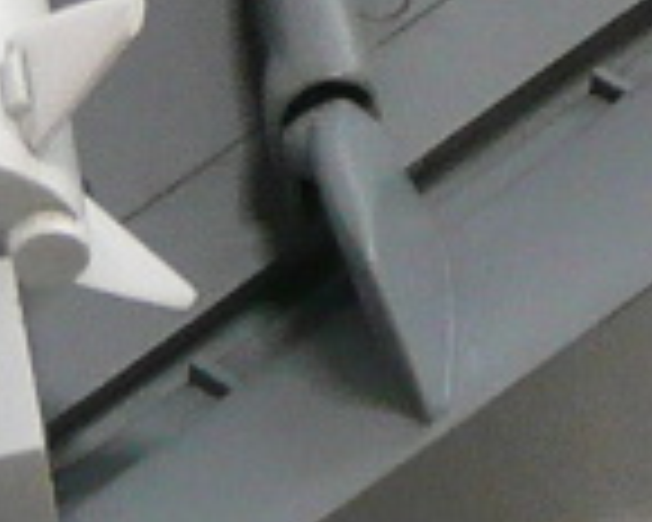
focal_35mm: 258
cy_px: -166
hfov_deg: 7.2
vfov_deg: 6.0
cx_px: 1398
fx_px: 4979
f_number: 3.5
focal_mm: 5.2
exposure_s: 1/8
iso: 200
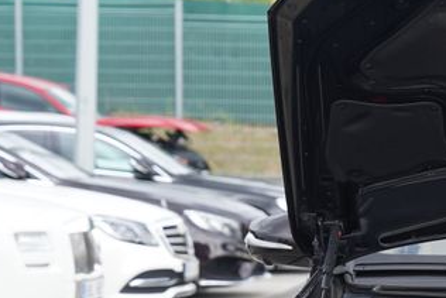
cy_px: 330
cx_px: 635
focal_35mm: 217
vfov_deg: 6.3
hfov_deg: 9.3
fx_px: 2689
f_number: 4
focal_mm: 67
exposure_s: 1/80
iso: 100
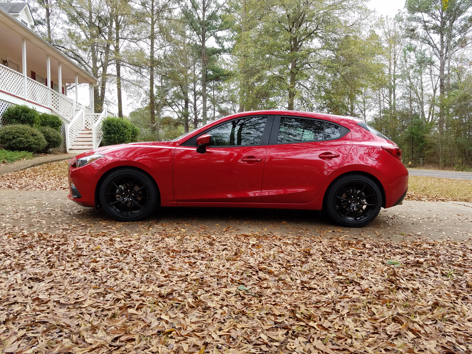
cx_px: 236
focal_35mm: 26
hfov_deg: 67.3
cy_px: 177
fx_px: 355
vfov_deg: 53.1
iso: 50
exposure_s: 1/159
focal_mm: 4.2
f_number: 1.7
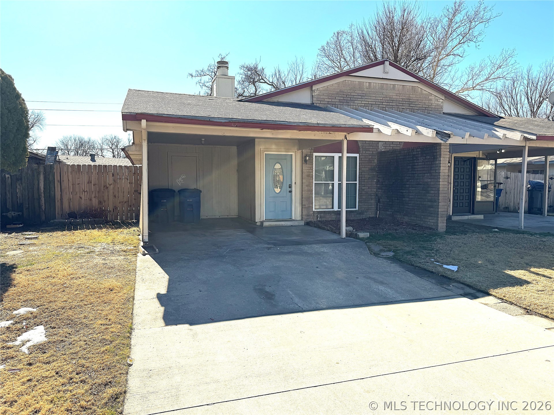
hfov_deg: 71.6
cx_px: 277
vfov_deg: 56.8
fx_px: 384
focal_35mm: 24
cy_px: 208
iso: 80
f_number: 1.78
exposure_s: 1/3802
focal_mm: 6.76
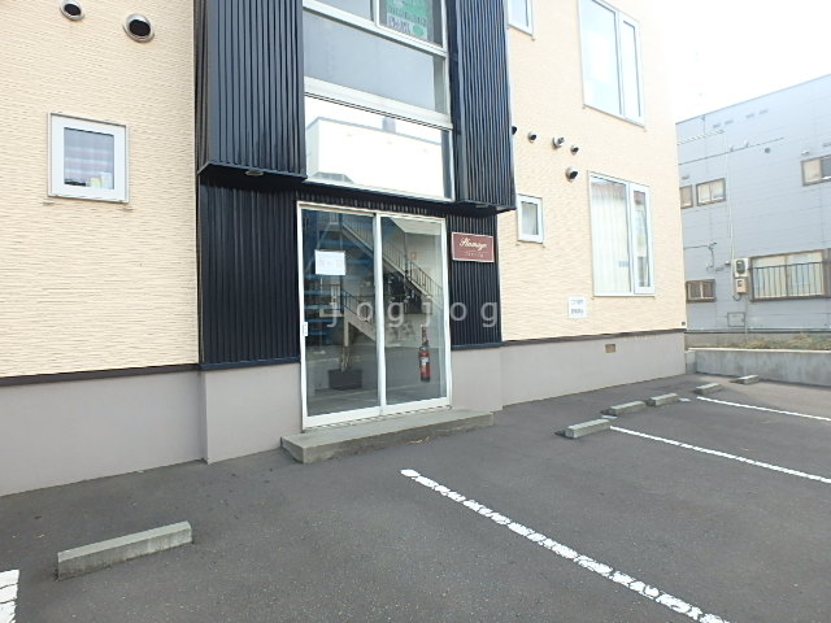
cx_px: 416
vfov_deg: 63.4
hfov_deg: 79.0
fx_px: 504
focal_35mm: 21
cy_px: 312
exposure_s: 1/250
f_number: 3.5
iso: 125
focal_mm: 3.7
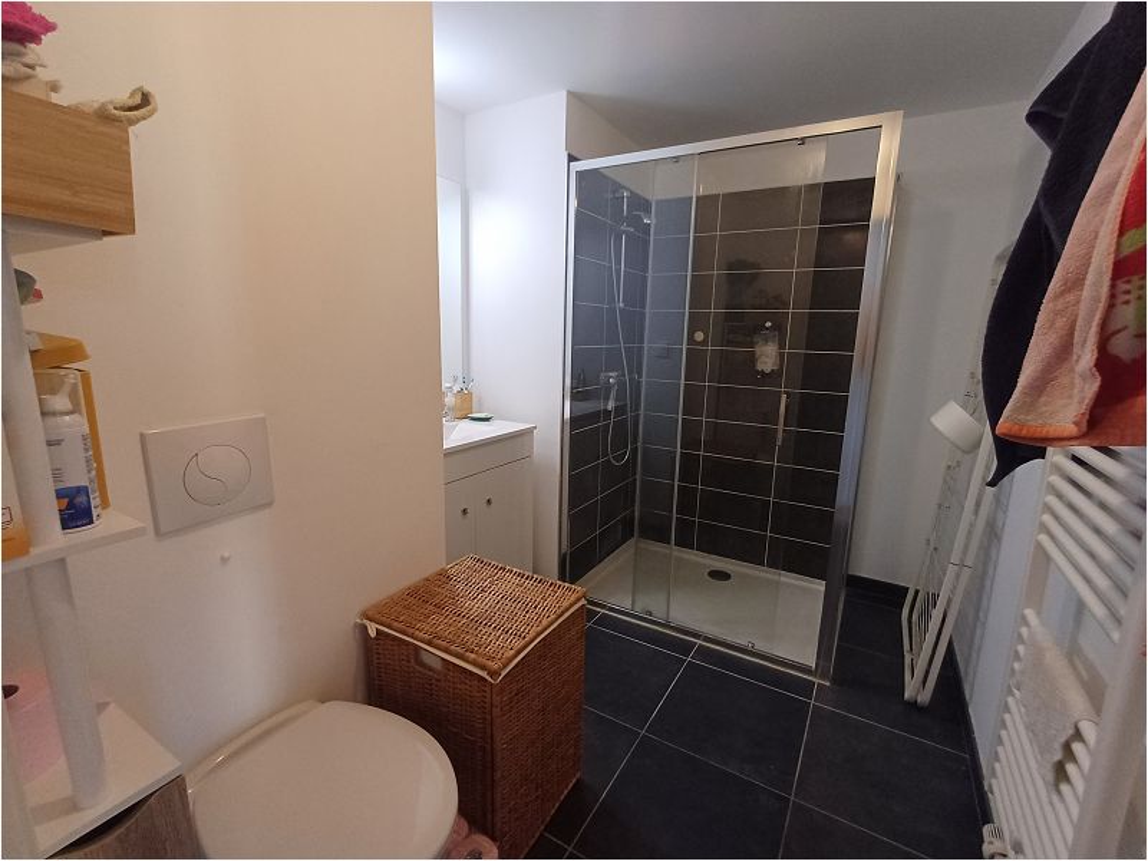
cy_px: 430
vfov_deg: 78.1
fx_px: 531
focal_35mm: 16
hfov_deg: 94.5
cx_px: 574
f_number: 2.2
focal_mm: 1.64
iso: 160
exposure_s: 1/33
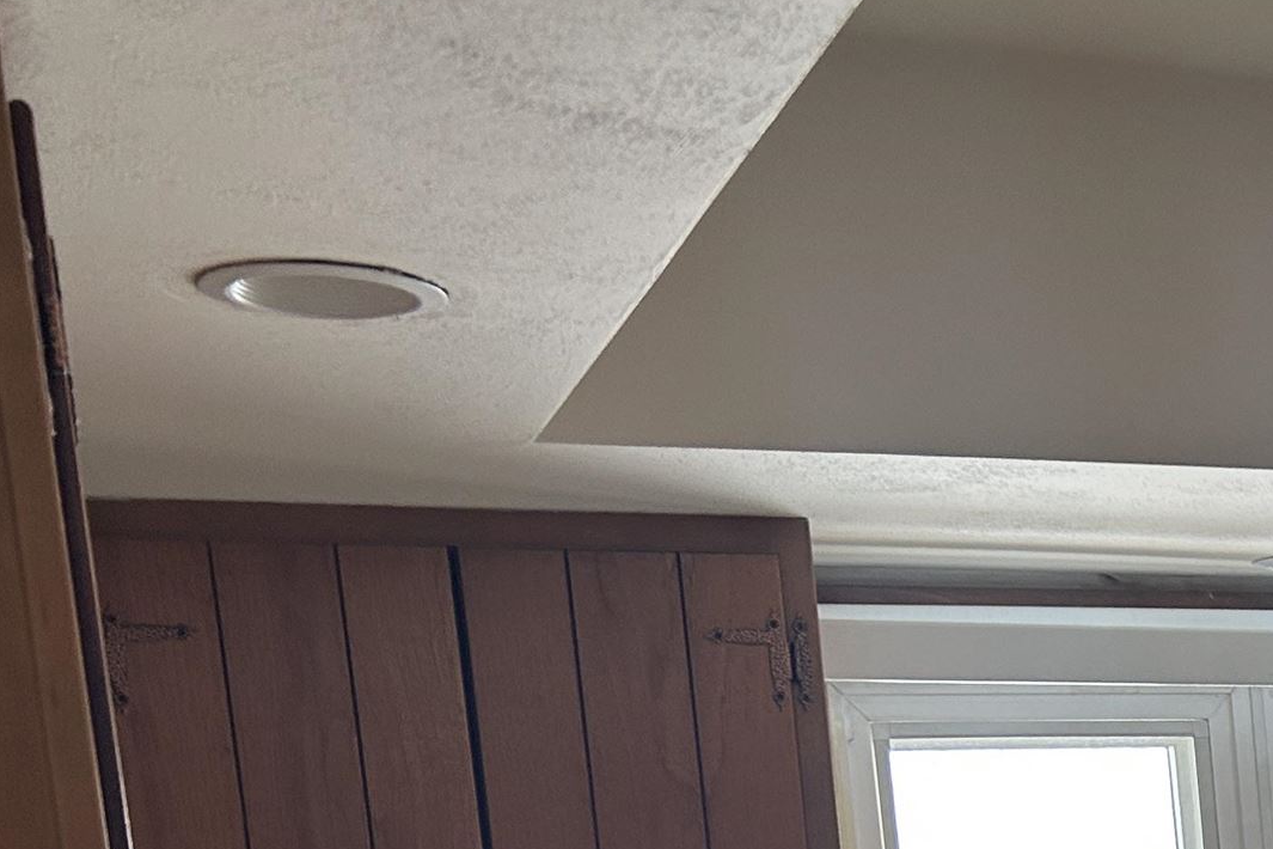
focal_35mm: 78
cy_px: 1345
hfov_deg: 23.3
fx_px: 2758
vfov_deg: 15.8
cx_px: 1602
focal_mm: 5.7
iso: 100
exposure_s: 1/121
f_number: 1.5
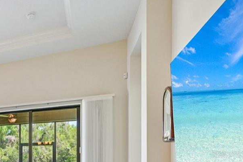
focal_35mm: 37
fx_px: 250
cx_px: -74
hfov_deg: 35.3
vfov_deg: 33.5
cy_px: 154
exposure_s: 1/60
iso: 400
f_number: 8
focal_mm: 14
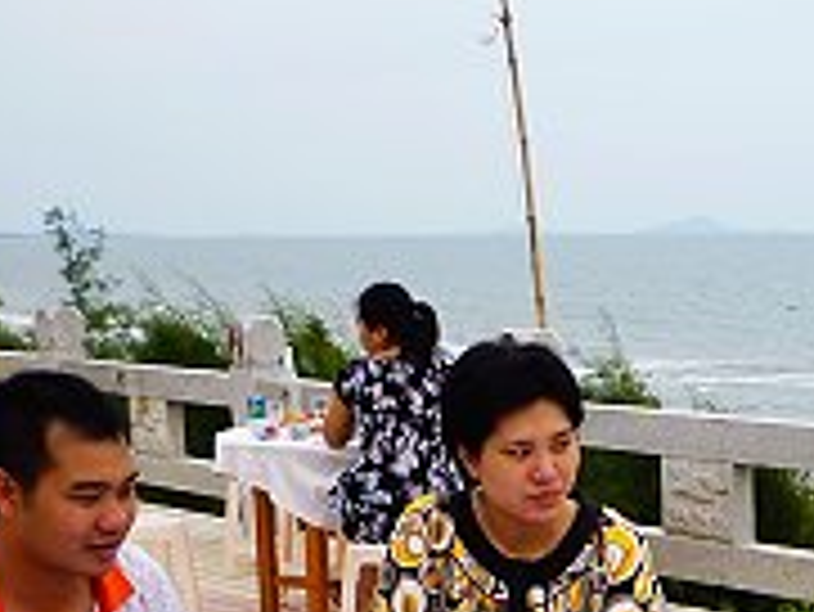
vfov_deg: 16.9
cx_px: 724
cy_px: 760
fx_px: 1953
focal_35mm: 83
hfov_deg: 23.0
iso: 80
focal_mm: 4.4
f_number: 2.8
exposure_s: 1/50
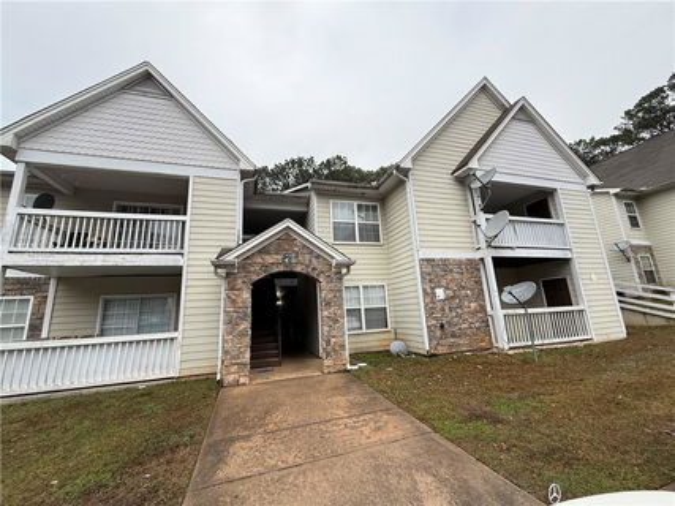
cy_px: 253
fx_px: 273
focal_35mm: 14
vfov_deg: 85.6
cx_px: 338
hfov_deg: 102.1
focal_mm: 2.22
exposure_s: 1/468
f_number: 2.2
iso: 64
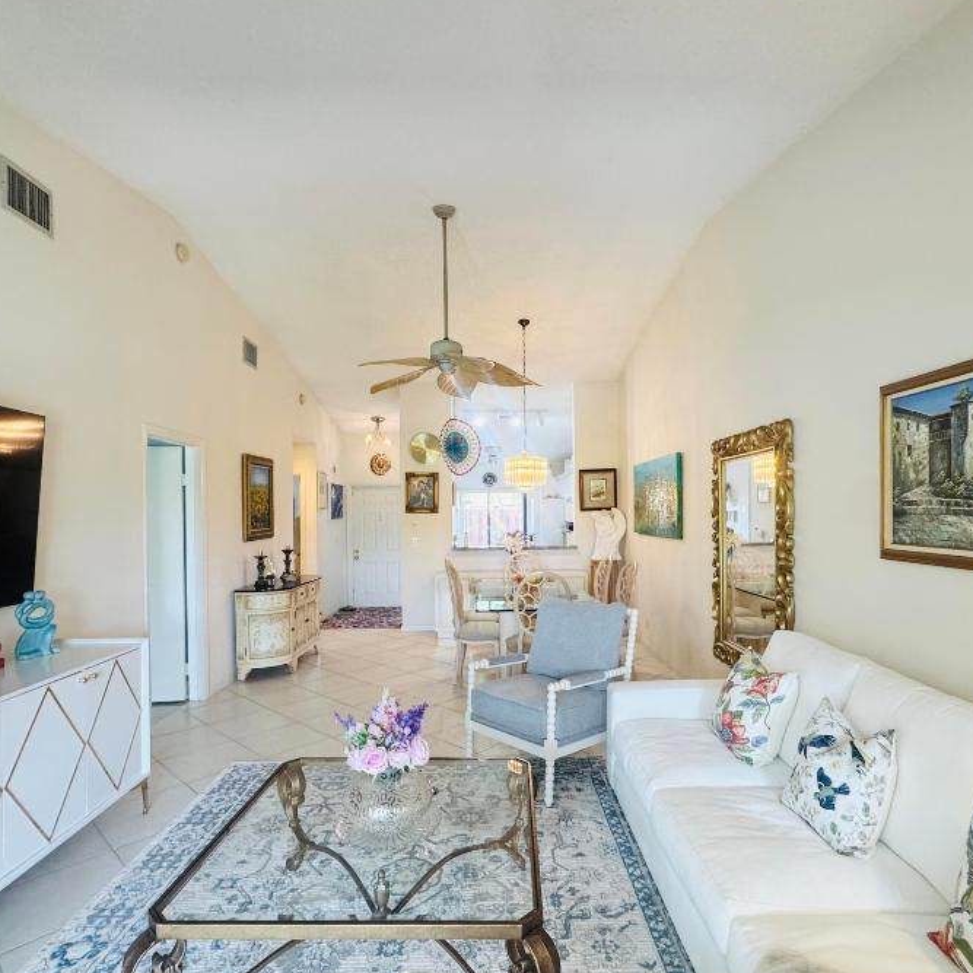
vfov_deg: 77.6
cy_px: 519
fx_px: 604
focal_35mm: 19
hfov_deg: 77.7
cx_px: 503
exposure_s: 1/120
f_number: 2.2
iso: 250
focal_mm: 2.22
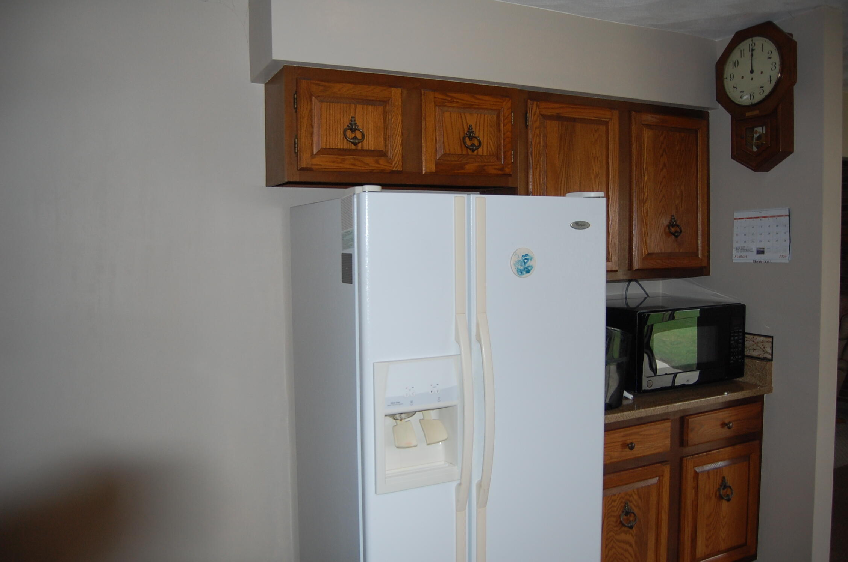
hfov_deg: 67.5
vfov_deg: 47.8
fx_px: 635
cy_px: 281
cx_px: 424
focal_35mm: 27
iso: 400
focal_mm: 18
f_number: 3.5
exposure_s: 1/60
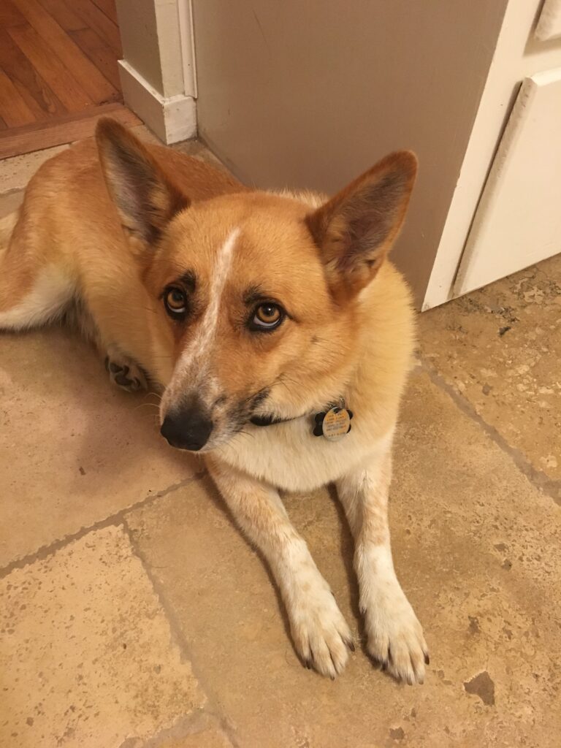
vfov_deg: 61.7
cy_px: 374
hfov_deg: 48.2
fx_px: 627
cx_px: 280
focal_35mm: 29
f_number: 2.2
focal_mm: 4.15
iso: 200
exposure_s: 1/20
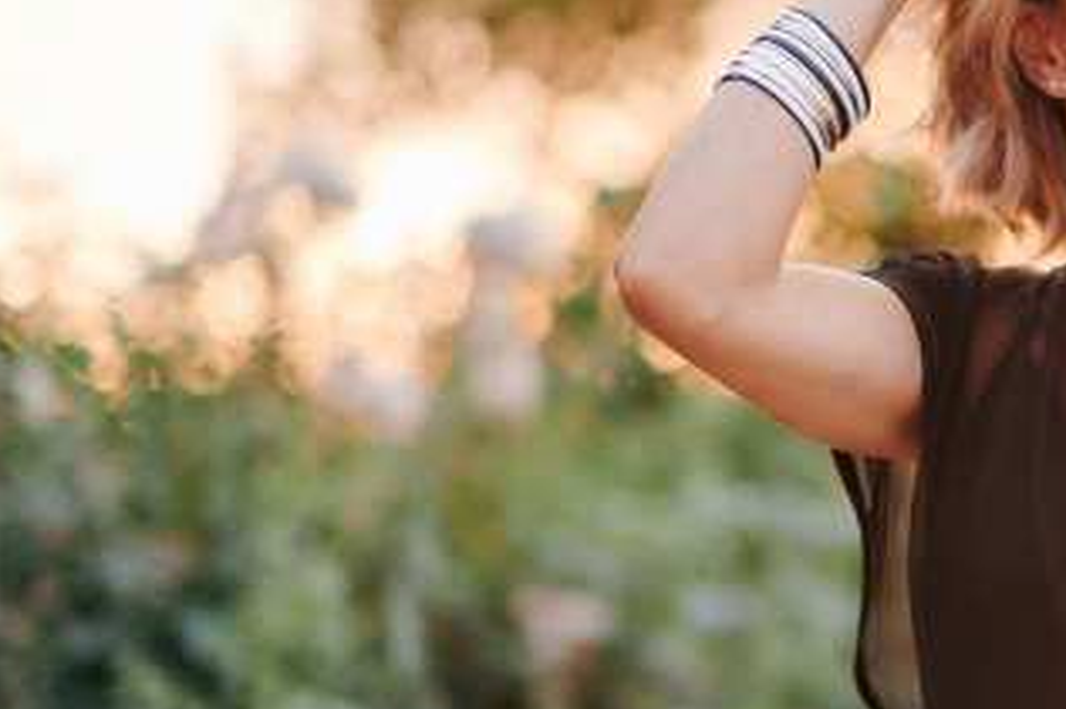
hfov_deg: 9.5
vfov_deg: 6.4
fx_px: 6360
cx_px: 1208
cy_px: 348
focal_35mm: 215
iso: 320
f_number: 1.4
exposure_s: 1/200
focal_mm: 85
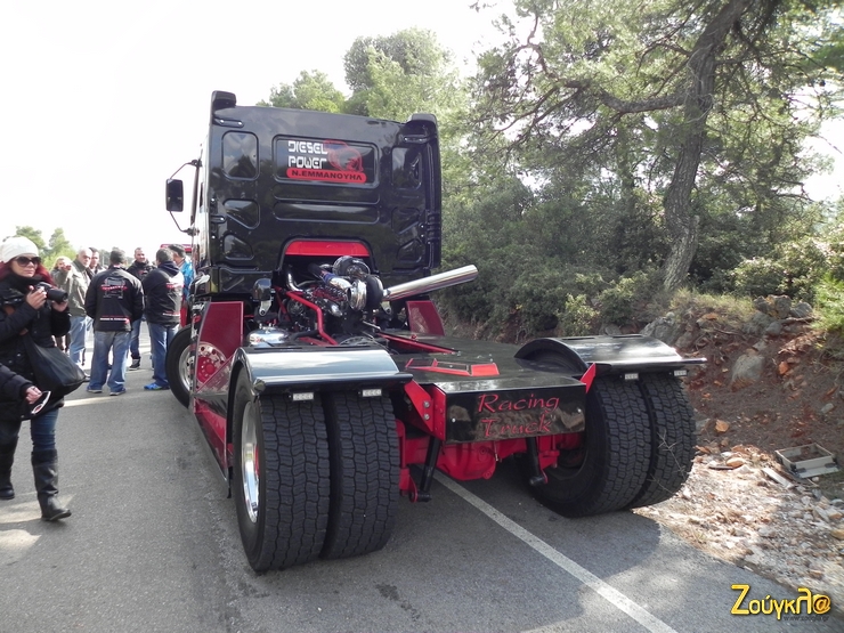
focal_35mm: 26
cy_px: 316
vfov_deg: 53.1
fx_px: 634
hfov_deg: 67.3
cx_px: 422
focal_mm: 4.6
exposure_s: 1/488
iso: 160
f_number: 2.8
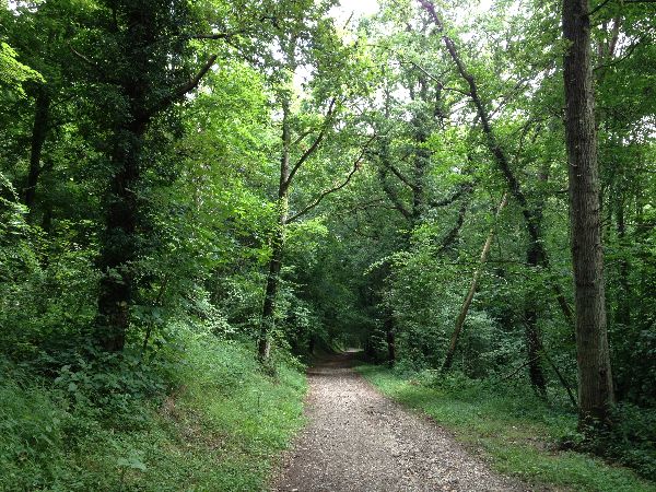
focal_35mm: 35
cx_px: 328
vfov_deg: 40.7
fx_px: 663
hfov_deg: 52.6
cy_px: 246
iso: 80
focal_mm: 4.28
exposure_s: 1/120
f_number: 2.4
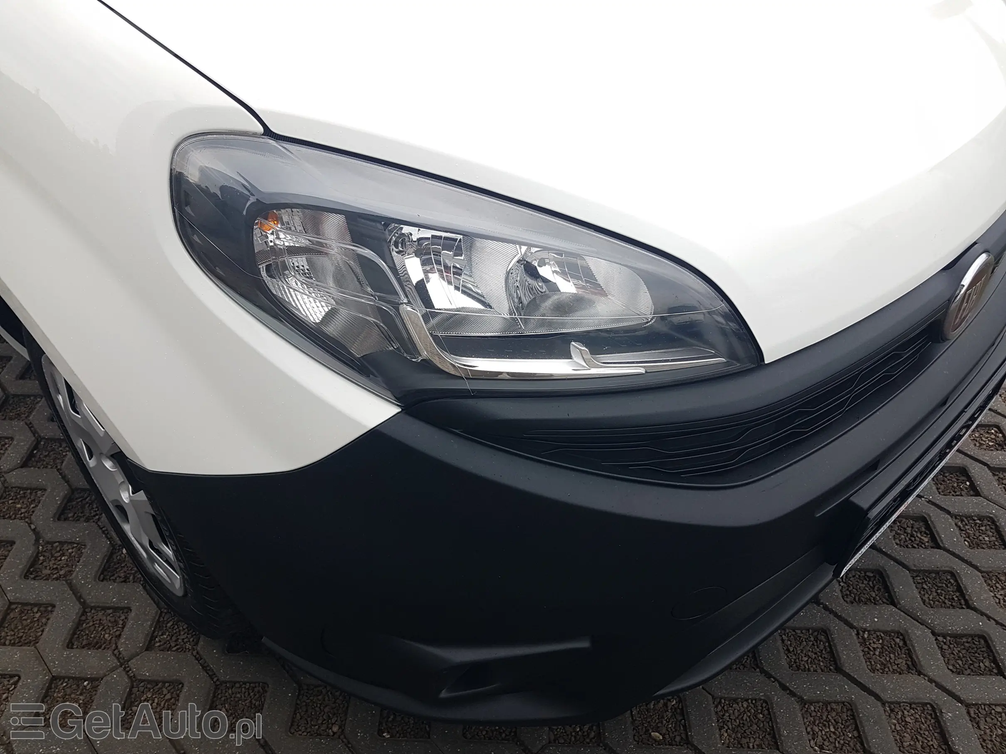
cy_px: 377
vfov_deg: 53.1
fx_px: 756
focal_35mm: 26
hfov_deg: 67.3
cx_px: 503
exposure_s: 1/229
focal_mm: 4.2
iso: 40
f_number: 1.7
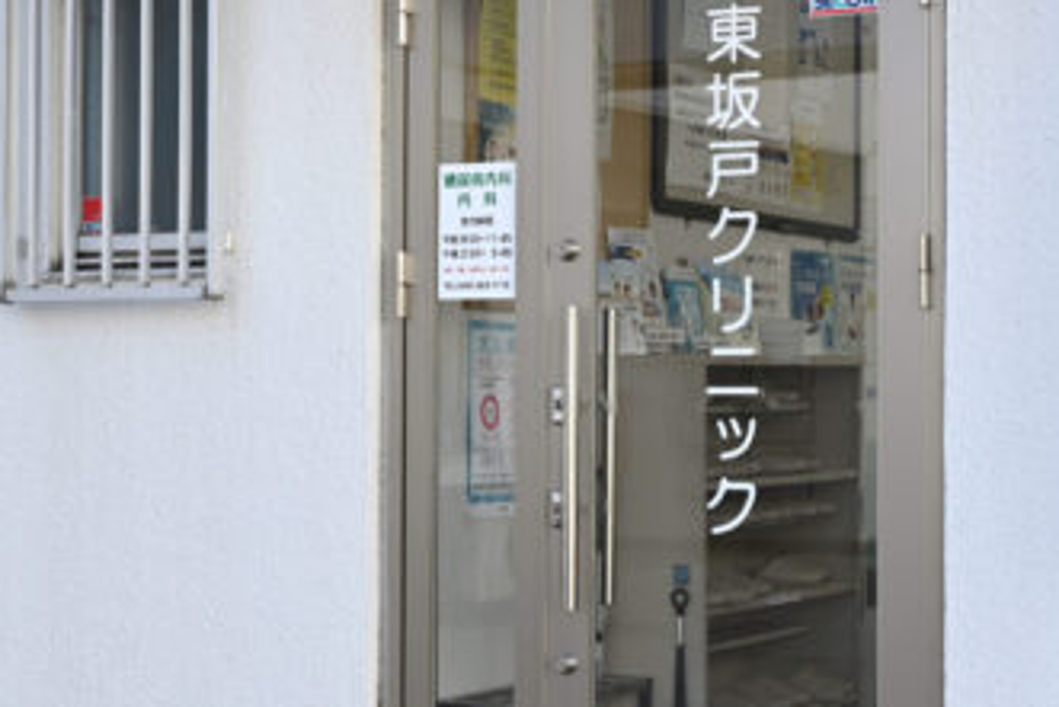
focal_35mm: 85
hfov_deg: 23.8
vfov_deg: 16.1
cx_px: 688
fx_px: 2501
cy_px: 363
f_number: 6.3
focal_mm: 44
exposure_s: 1/250
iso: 200
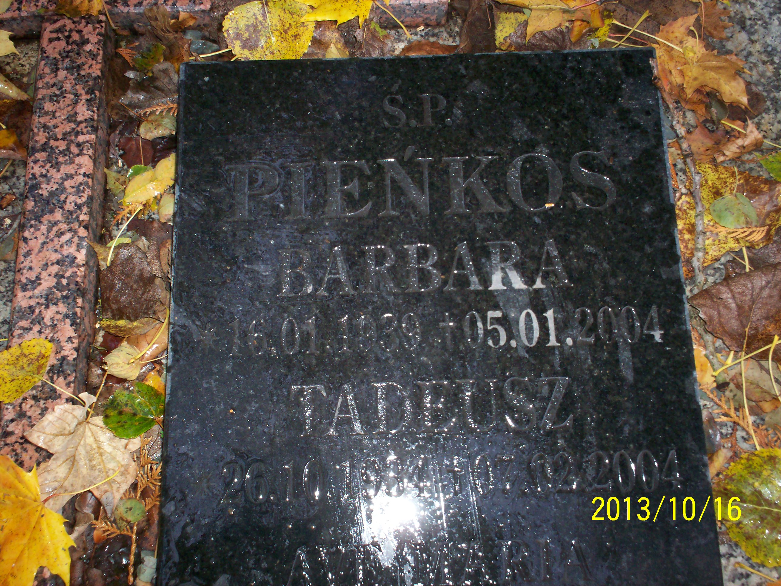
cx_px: 390
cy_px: 293
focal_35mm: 36
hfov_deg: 51.4
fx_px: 812
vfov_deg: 39.7
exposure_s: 1/60
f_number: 4.5
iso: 140
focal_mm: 6
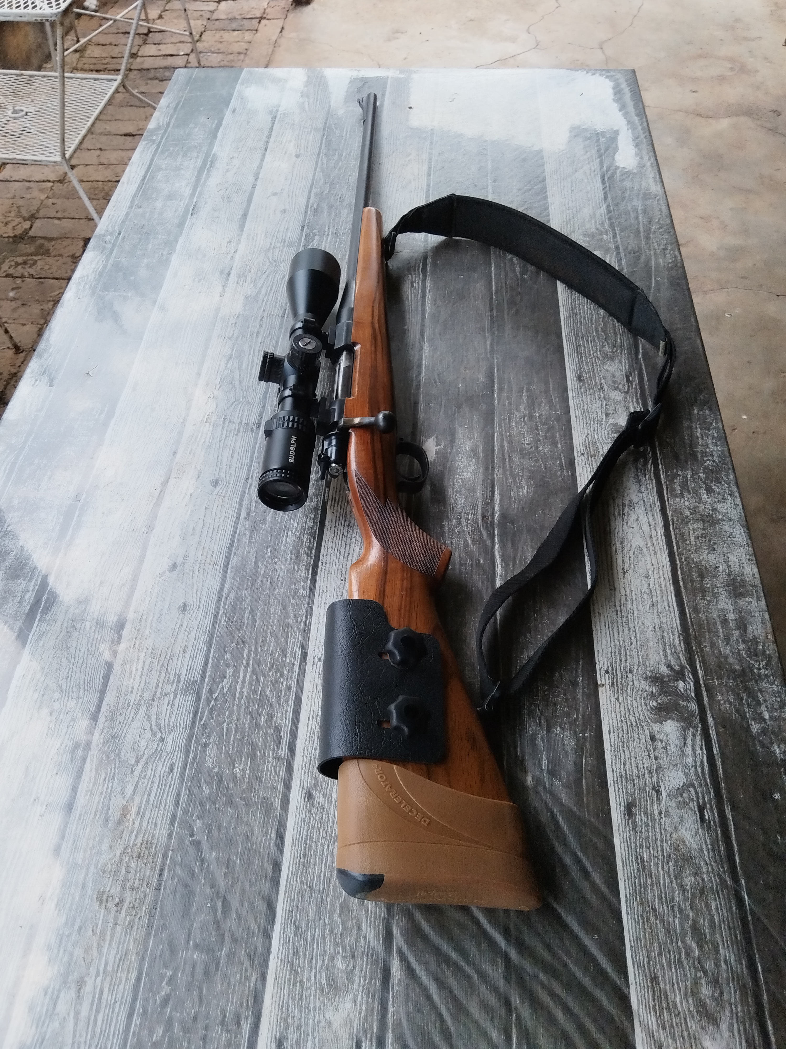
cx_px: 393
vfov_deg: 67.3
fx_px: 787
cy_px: 524
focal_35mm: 26
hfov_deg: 53.1
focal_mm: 4.95
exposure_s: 1/251
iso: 100
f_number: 1.9
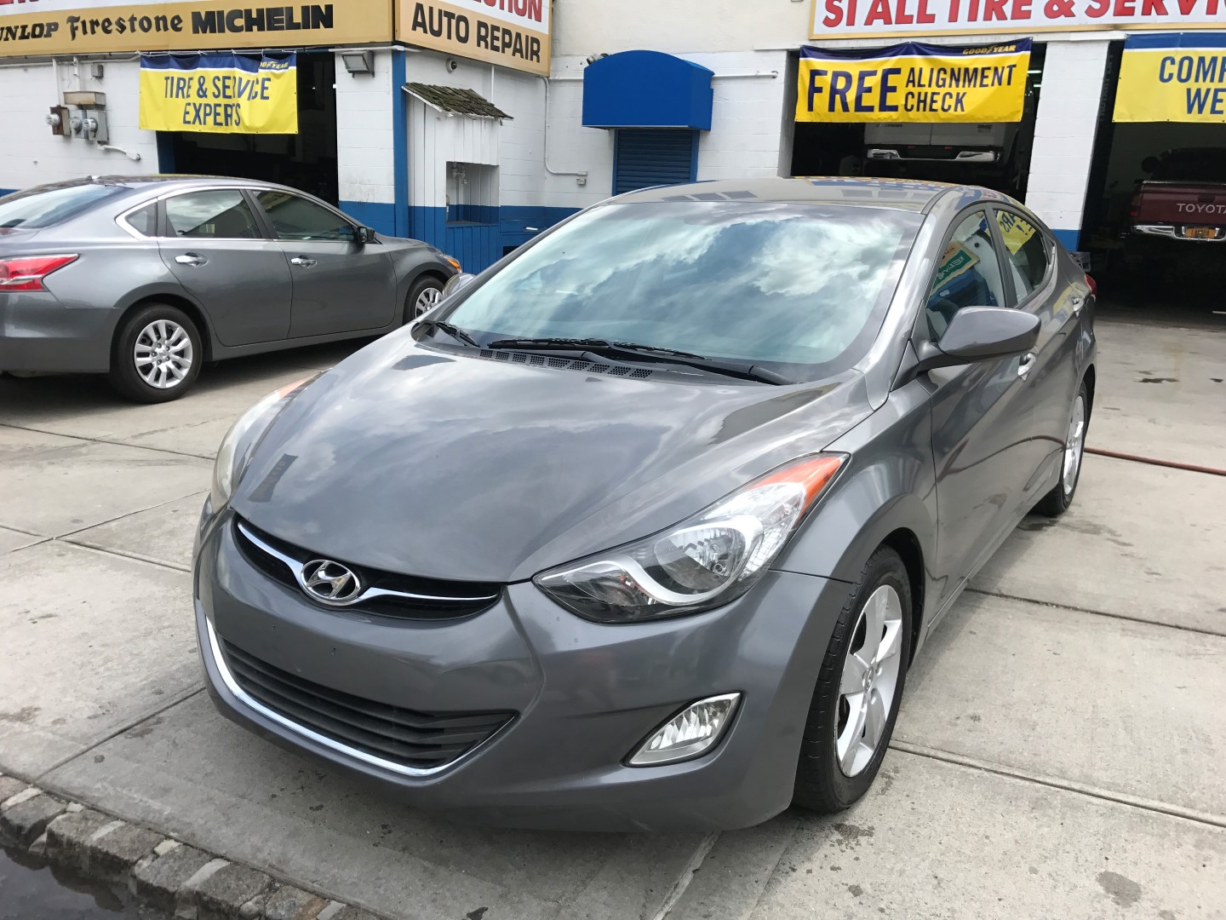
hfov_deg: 63.4
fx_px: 992
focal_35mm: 28
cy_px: 460
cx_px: 613
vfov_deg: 49.7
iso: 20
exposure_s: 1/1182
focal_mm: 3.99
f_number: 1.8
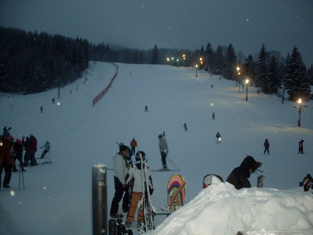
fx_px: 344
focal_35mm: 38
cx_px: 156
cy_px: 118
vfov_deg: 37.7
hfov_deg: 49.0
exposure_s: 1/45
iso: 120
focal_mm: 6.3
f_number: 2.8
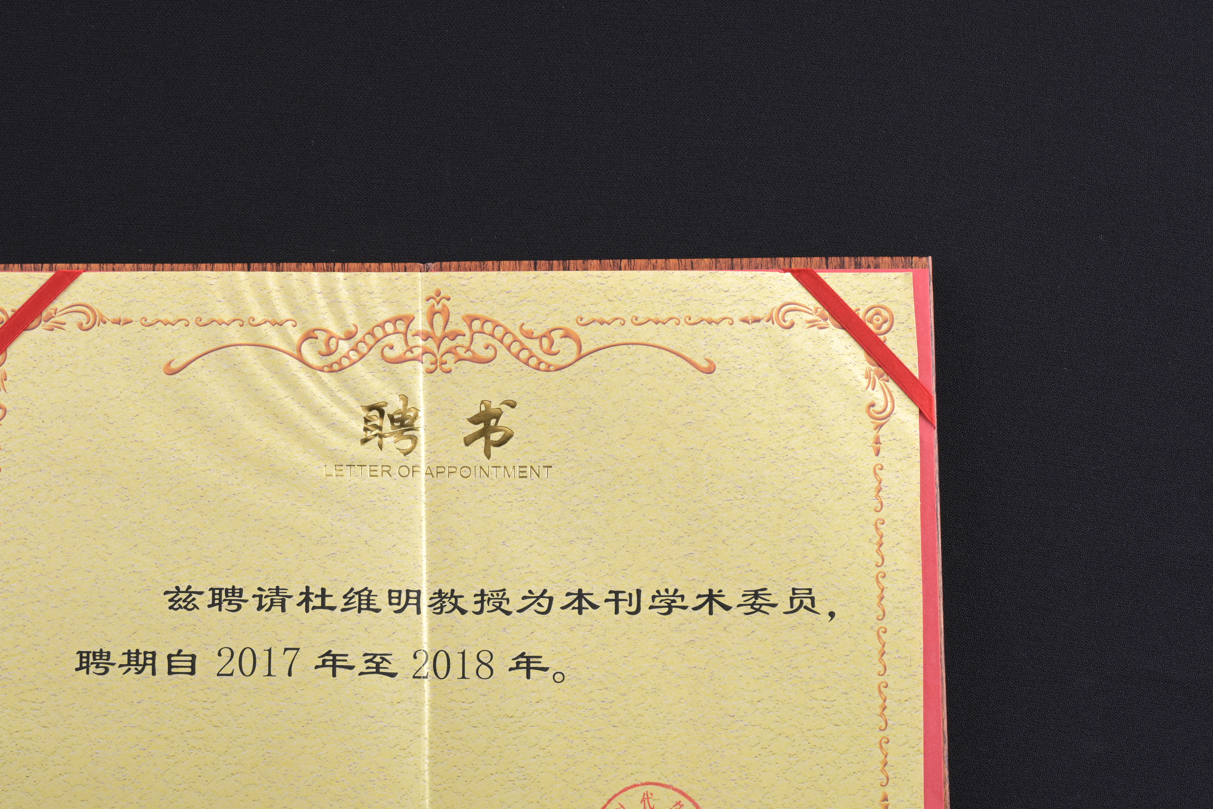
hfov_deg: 23.0
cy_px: 578
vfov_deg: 15.5
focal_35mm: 88
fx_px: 2965
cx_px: 432
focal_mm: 58
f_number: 10
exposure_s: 1/200
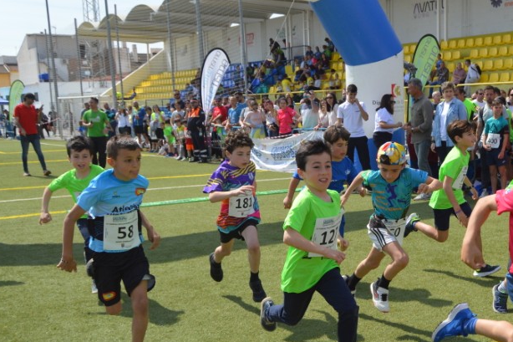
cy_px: 230
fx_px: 712
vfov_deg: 26.8
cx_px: 418
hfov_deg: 38.0
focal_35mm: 50
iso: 400
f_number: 6.3
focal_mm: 20
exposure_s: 1/1600
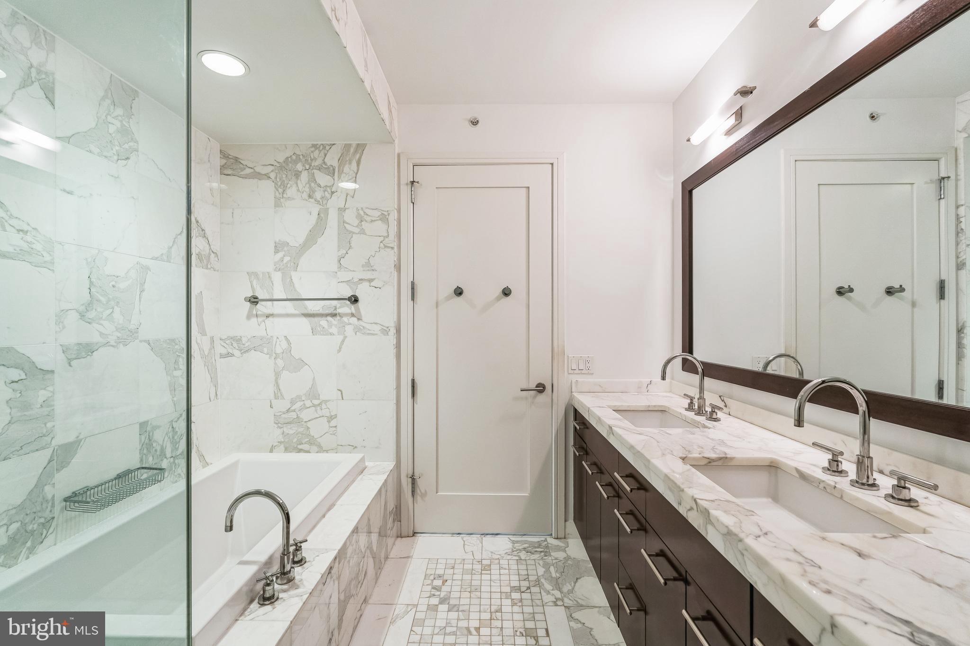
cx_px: 485
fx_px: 431
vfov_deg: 73.7
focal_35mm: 16
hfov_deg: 96.7
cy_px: 323
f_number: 5.6
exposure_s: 1/30
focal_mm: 16
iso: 640
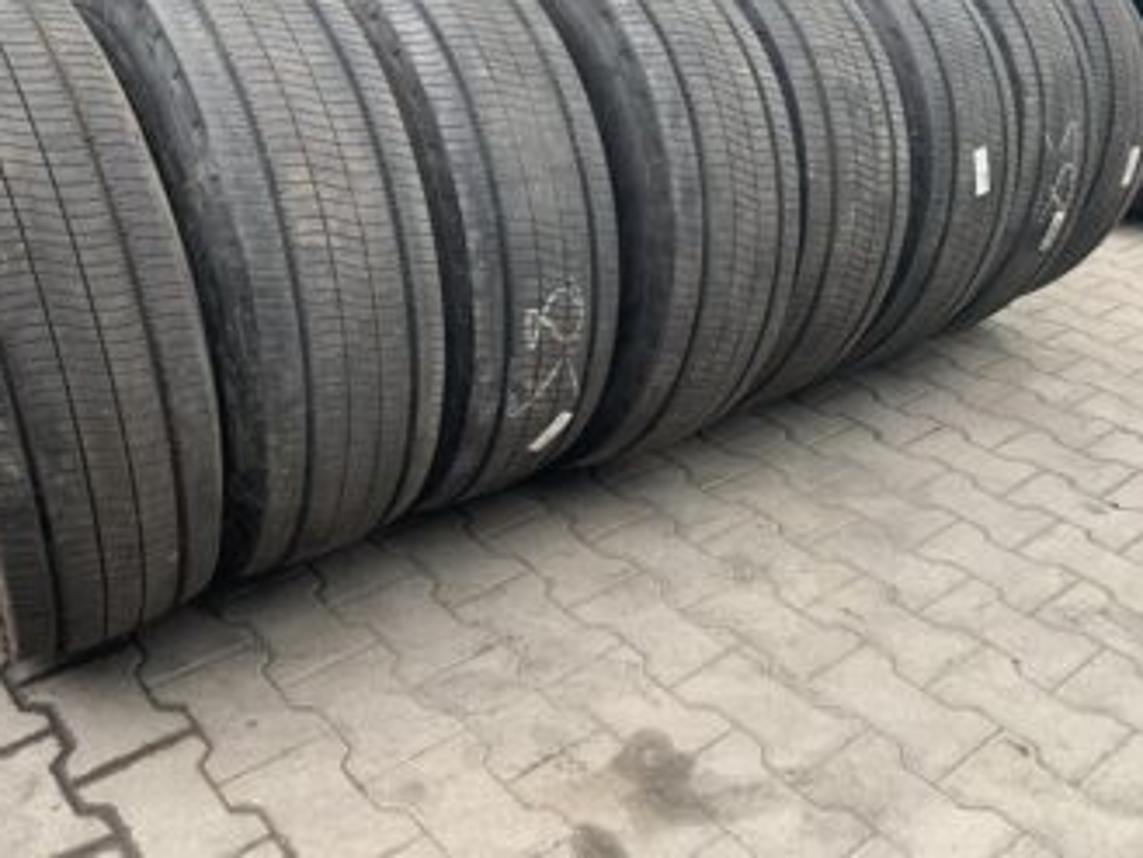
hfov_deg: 53.5
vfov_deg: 41.4
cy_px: 307
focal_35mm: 34
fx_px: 1123
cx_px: 448
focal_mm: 4.25
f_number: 1.8
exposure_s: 1/121
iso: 40
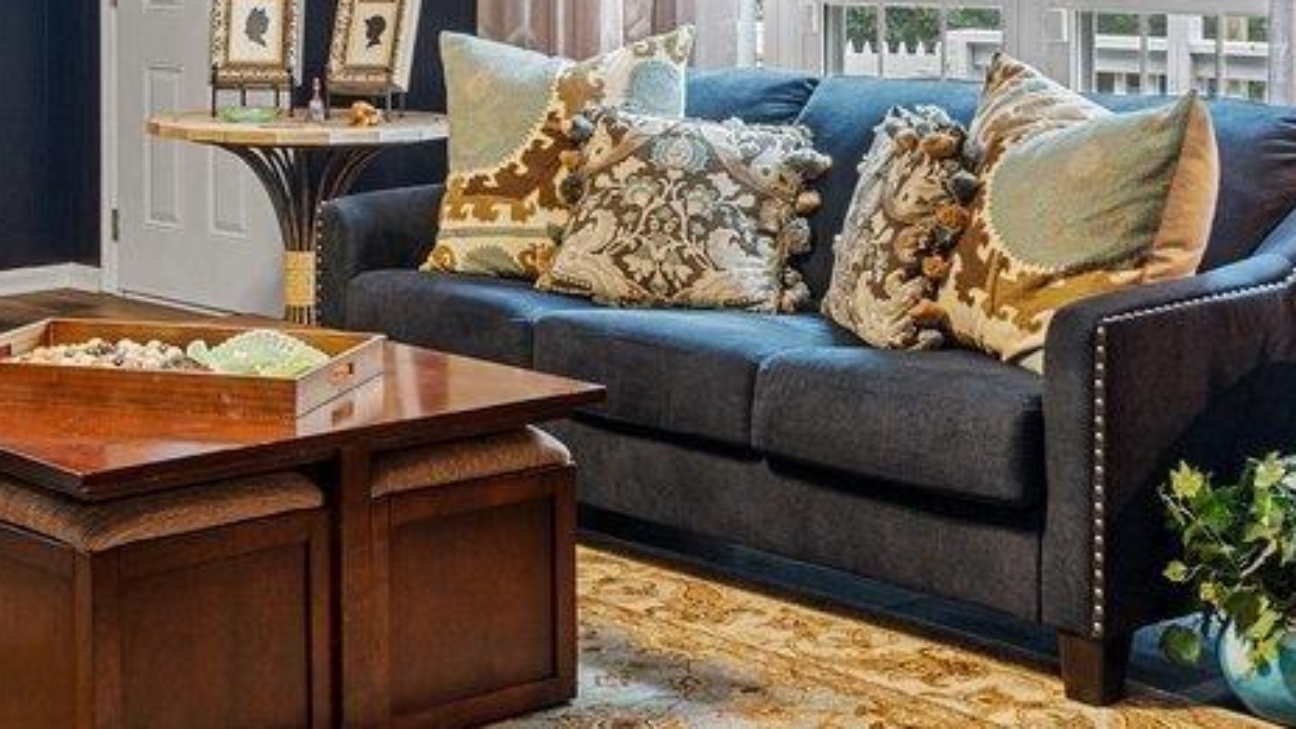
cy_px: -46
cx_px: 385
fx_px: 2543
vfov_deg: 15.9
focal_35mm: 74
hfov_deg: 28.3
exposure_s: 1/2
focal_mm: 16
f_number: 9
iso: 250
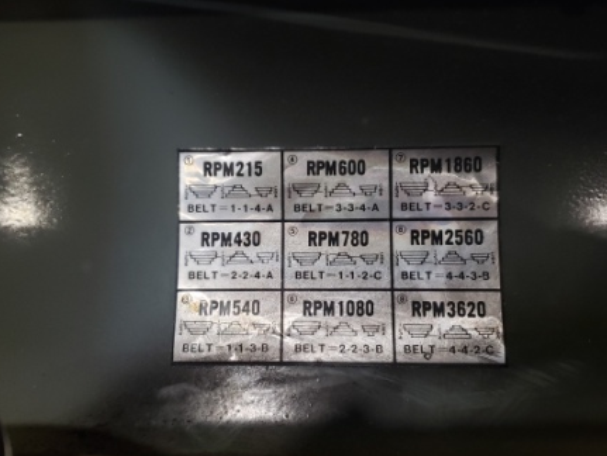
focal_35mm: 27
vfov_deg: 51.4
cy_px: 234
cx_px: 308
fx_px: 474
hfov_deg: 65.3
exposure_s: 1/60
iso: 320
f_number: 1.5
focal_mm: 4.3
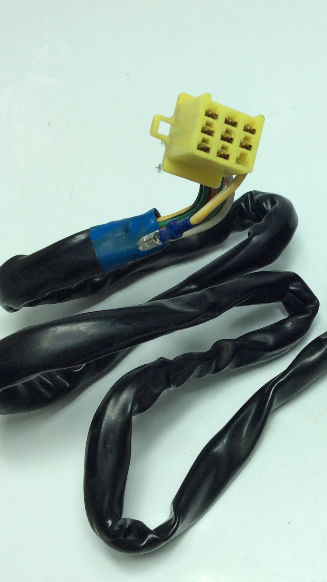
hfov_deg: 24.6
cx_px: 300
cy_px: 293
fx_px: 724
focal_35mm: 47
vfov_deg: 43.7
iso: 32
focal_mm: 3.3
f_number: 2.4
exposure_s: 1/427
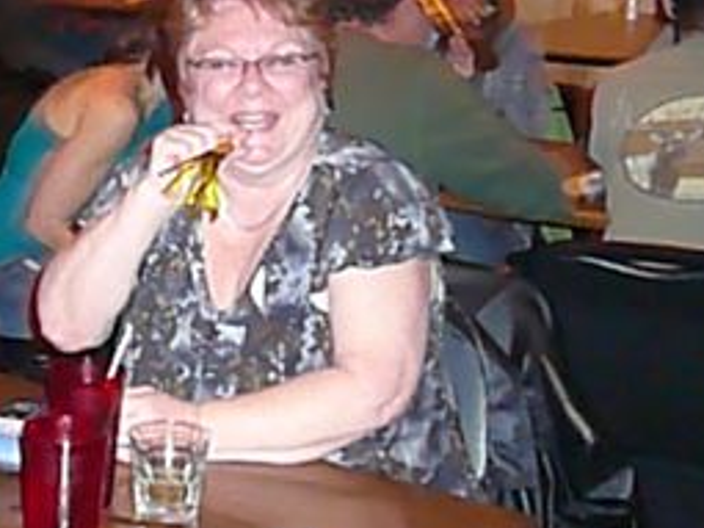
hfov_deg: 20.8
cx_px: -135
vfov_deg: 16.8
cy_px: 263
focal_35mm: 88
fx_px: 1789
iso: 800
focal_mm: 5.2
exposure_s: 1/8
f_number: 2.8
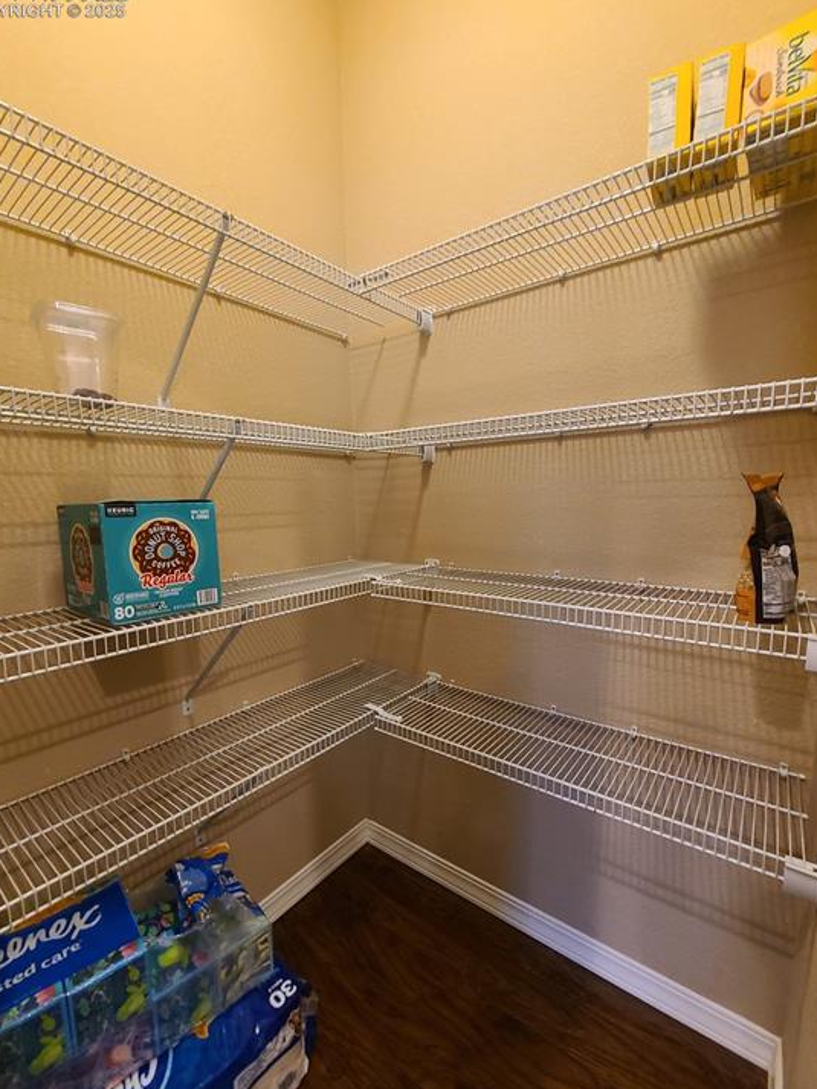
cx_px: 396
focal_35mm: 14
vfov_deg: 102.0
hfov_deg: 85.7
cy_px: 556
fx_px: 440
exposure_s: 1/30
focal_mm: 2.2
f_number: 2.2
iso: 320
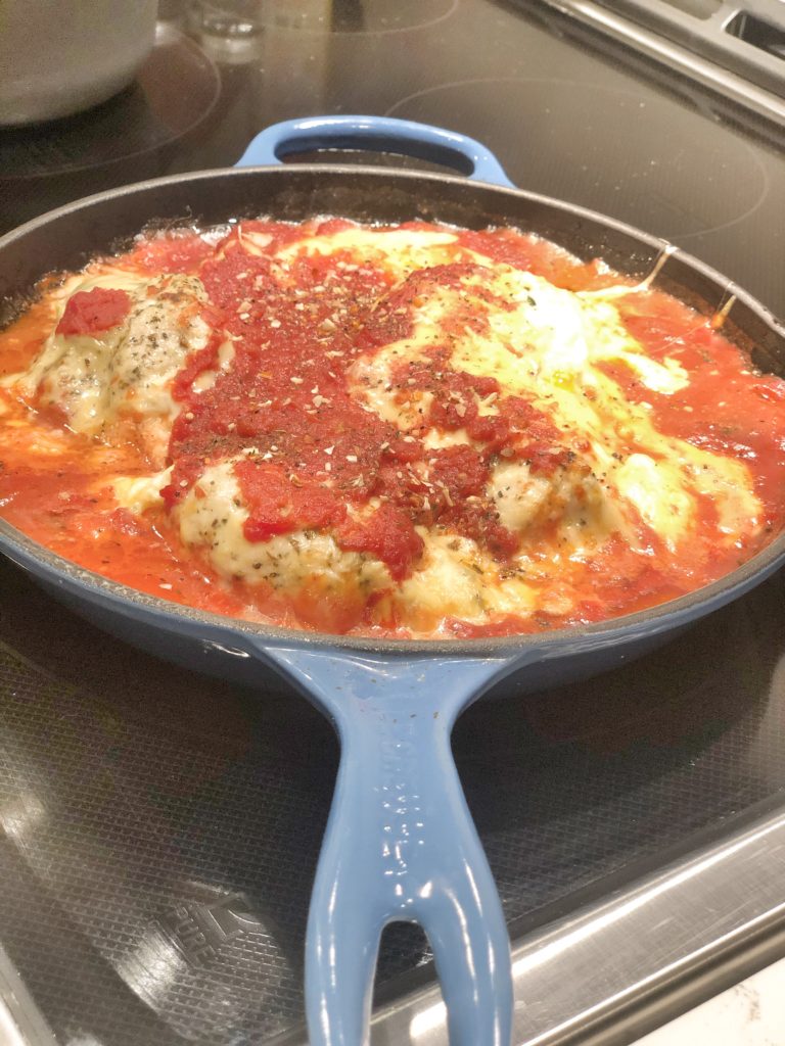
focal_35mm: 52
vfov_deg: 36.8
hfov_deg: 28.0
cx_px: 392
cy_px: 523
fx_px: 1572
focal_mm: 6
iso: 100
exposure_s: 1/40
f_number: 2.4
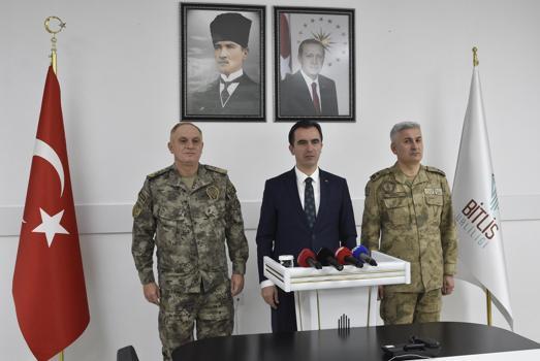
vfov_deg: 29.0
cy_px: 180
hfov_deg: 42.3
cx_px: 270
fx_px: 698
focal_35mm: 46
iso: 1600
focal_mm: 31
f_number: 6.3
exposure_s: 1/160
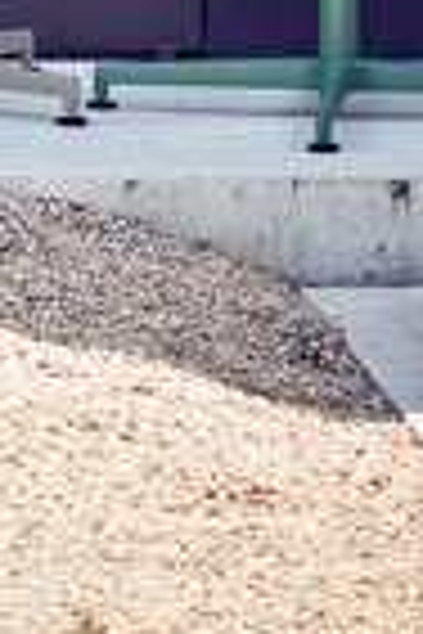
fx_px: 7561
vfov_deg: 4.7
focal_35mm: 429
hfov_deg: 3.2
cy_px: -890
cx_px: -562
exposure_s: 1/400
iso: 100
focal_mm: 80
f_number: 4
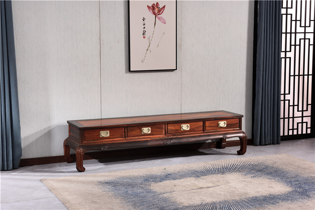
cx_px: 158
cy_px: 105
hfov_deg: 28.9
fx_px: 612
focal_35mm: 70
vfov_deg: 19.4
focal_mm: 70
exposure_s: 1/125
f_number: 13
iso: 100
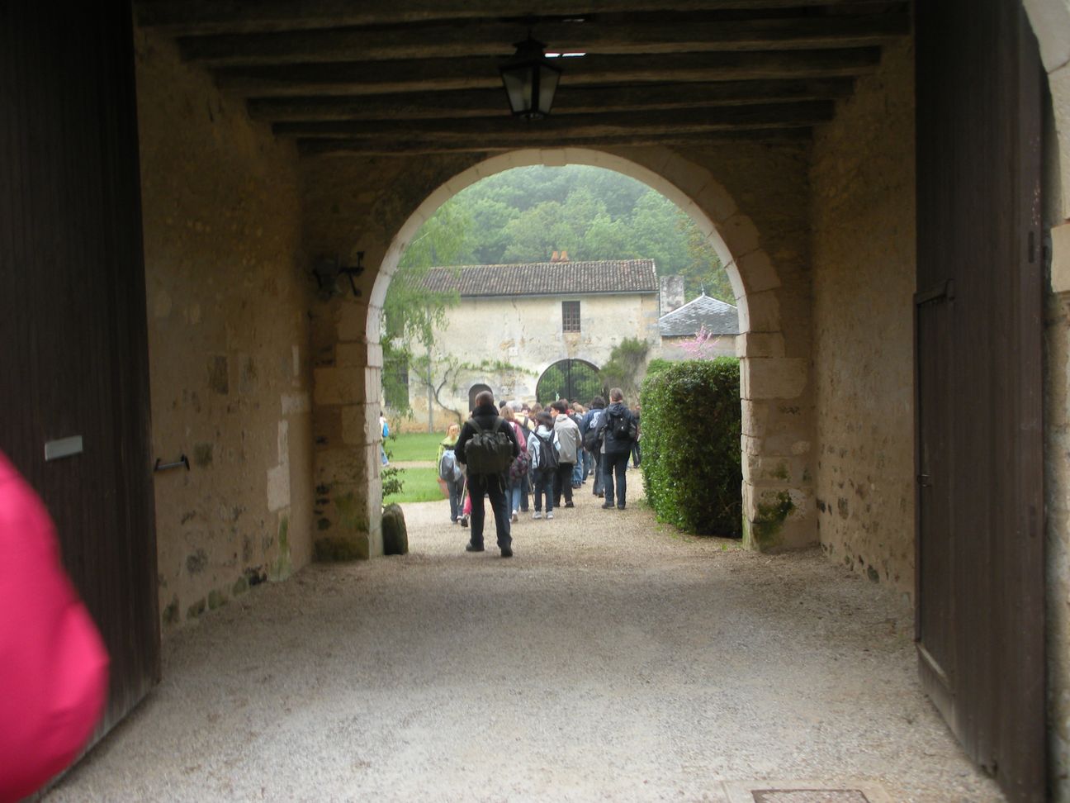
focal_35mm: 35
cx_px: 535
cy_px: 402
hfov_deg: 52.6
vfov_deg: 40.7
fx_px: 1082
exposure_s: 1/55.4
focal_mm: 6.3
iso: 80
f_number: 3.5
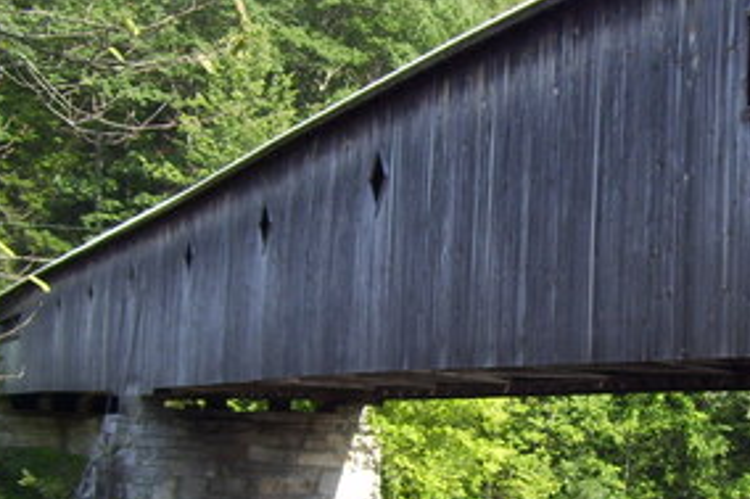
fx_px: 1645
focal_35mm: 79
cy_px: 372
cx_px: 629
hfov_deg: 25.1
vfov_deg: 17.2
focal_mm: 6
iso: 80
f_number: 2.7
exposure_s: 1/400
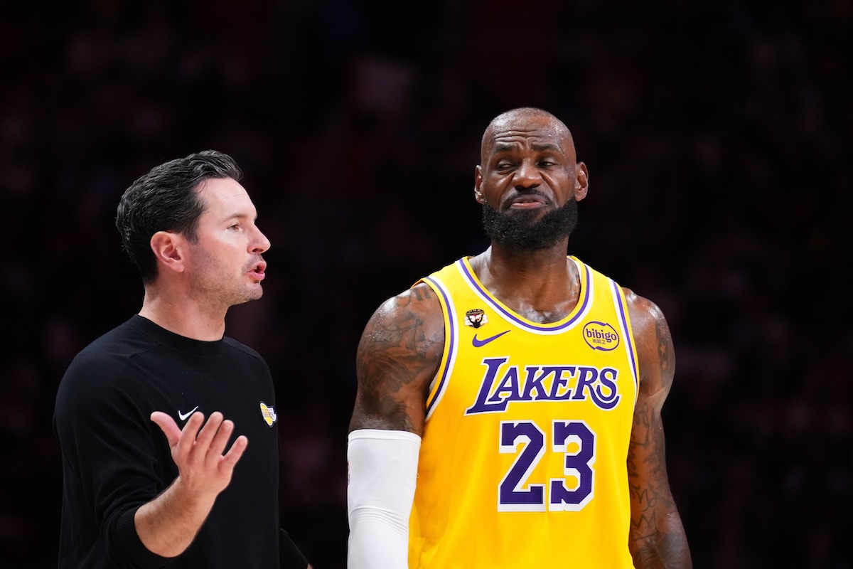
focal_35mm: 255
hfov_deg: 8.1
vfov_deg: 5.4
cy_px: 284
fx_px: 6042
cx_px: 426
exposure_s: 1/1600
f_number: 2.8
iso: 4000
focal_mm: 170
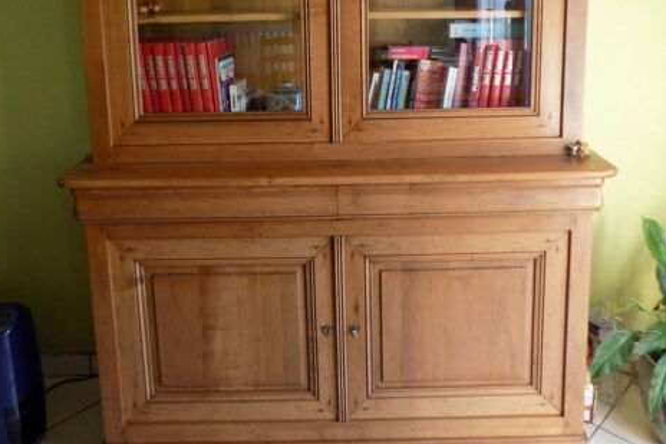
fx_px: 610
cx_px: 329
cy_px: 66
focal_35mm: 33
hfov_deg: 57.2
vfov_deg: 37.9
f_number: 3.1
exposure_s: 1/30
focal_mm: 4
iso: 140
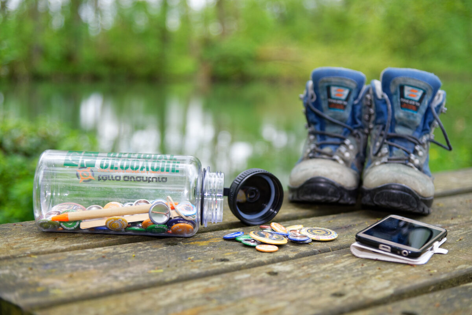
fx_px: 866
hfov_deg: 30.5
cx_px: 236
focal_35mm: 66
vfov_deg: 20.6
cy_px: 158
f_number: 4
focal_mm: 66
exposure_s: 1/640
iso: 400
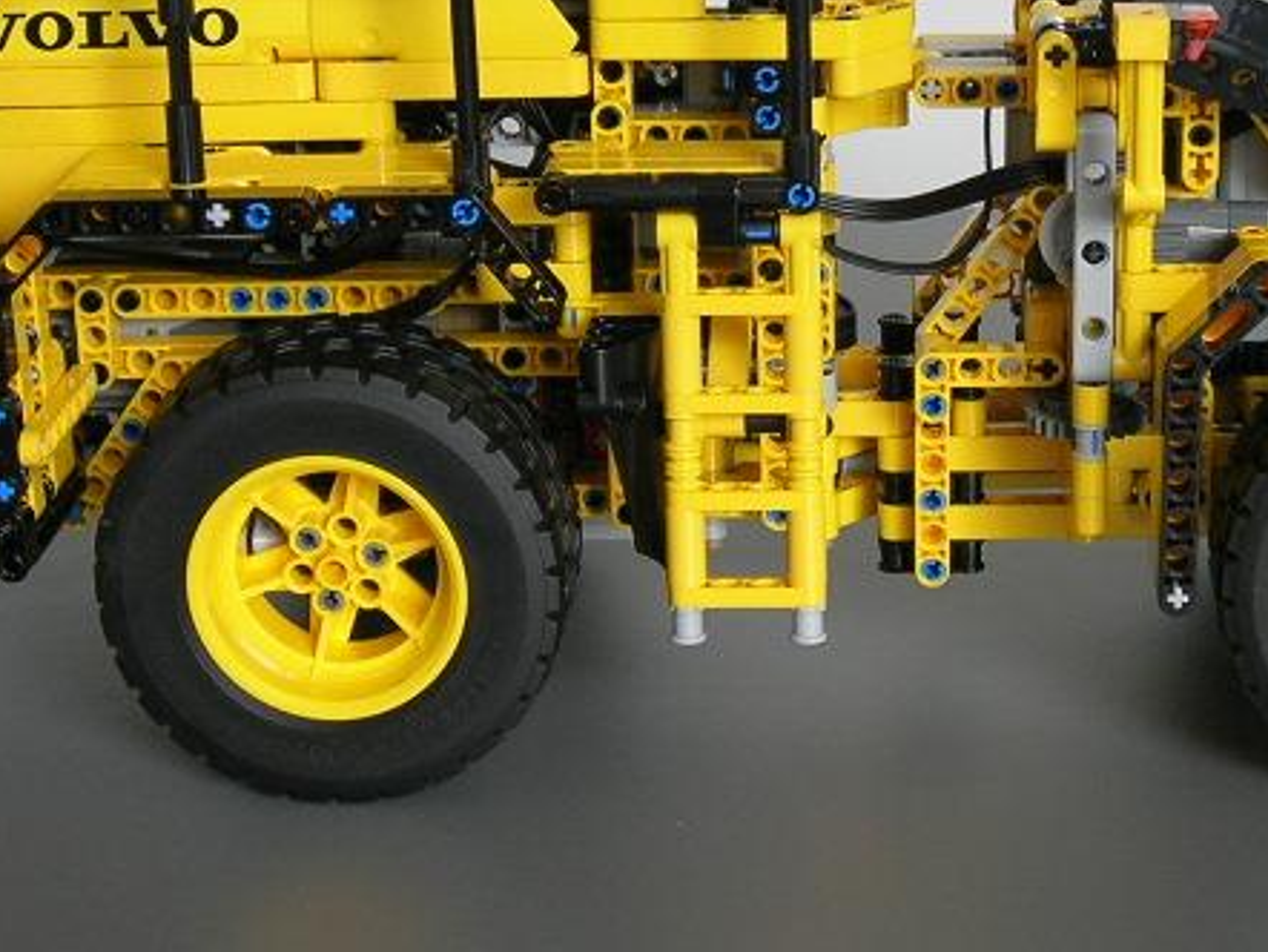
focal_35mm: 88
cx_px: 998
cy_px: 221
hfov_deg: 22.0
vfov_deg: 16.7
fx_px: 3225
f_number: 2.8
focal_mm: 7.8
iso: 64
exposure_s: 1/58
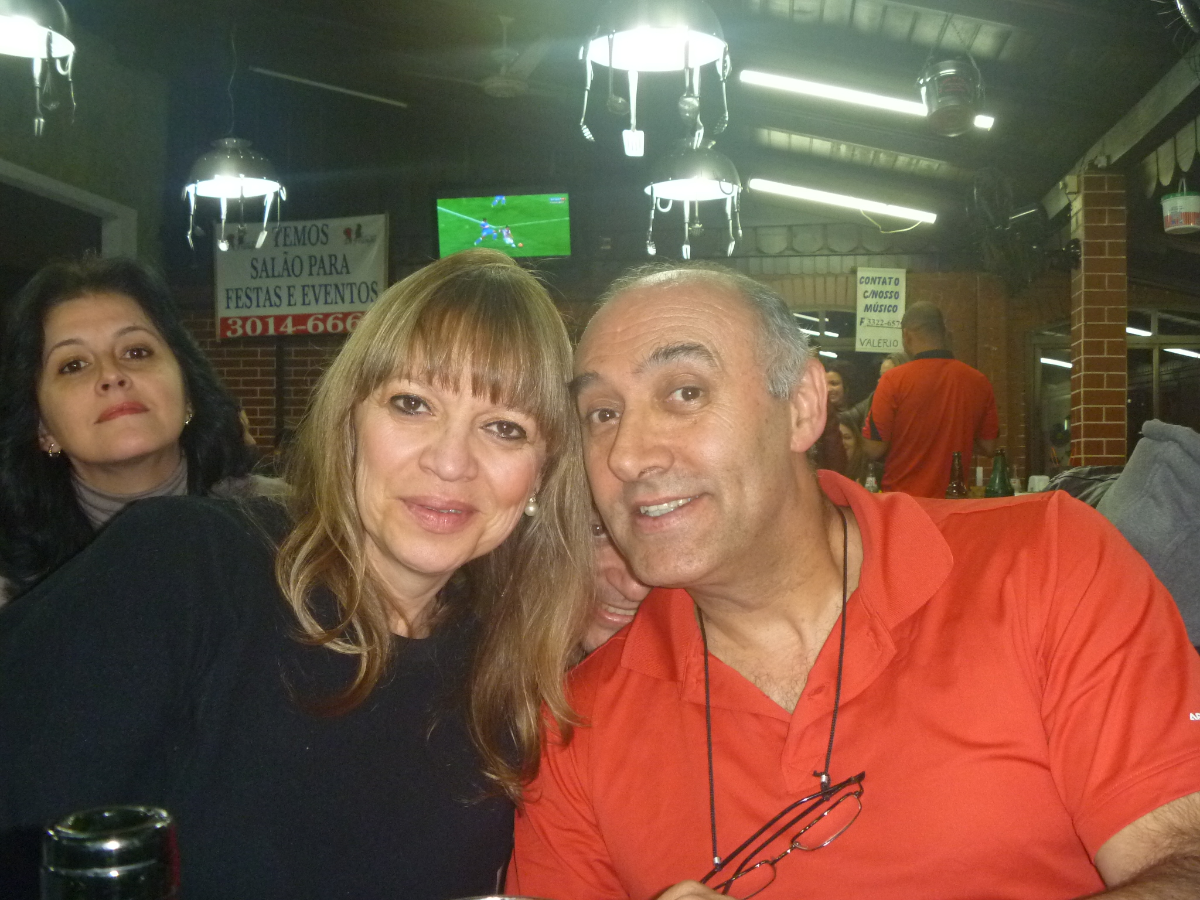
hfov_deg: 52.6
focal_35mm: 35
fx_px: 1213
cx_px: 600
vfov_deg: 40.7
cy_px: 450
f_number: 3.5
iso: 400
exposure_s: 1/30
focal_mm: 6.3
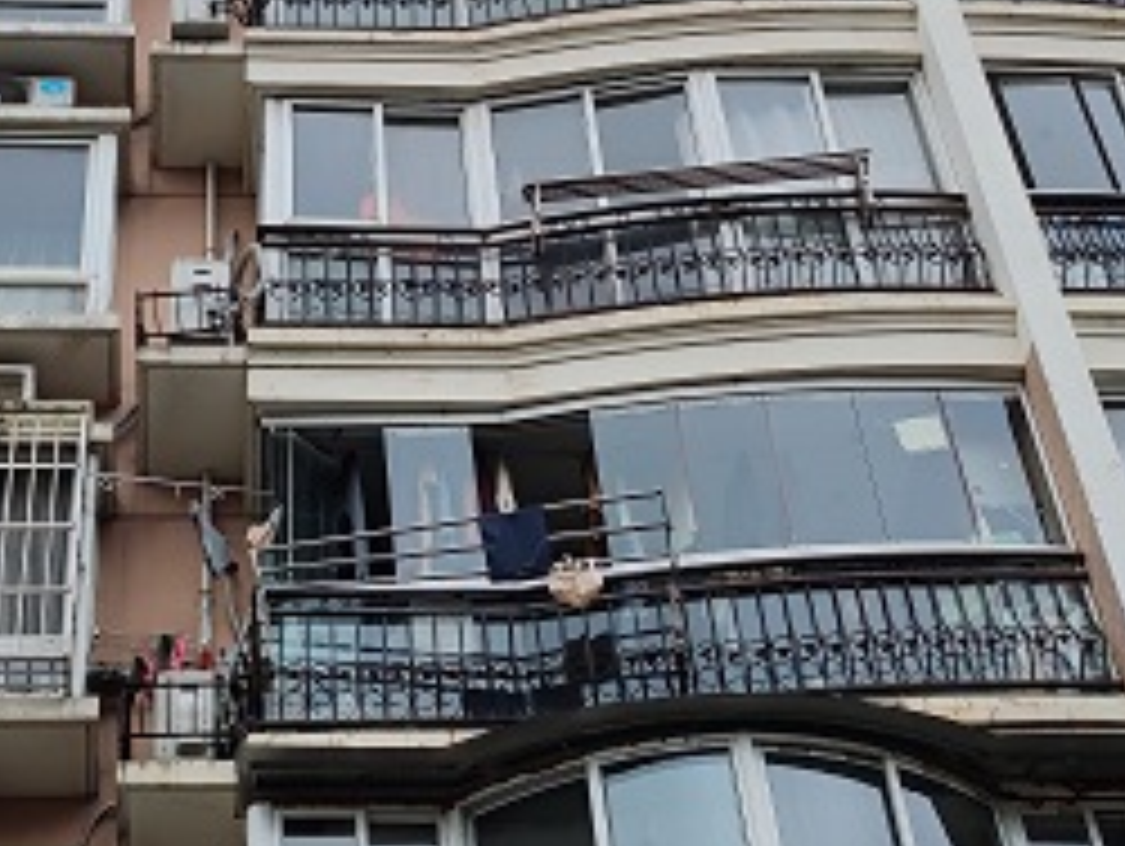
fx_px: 2602
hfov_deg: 24.3
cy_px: 216
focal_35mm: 80
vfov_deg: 18.4
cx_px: 418
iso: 50
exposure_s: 1/3004
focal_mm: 6.78
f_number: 1.85
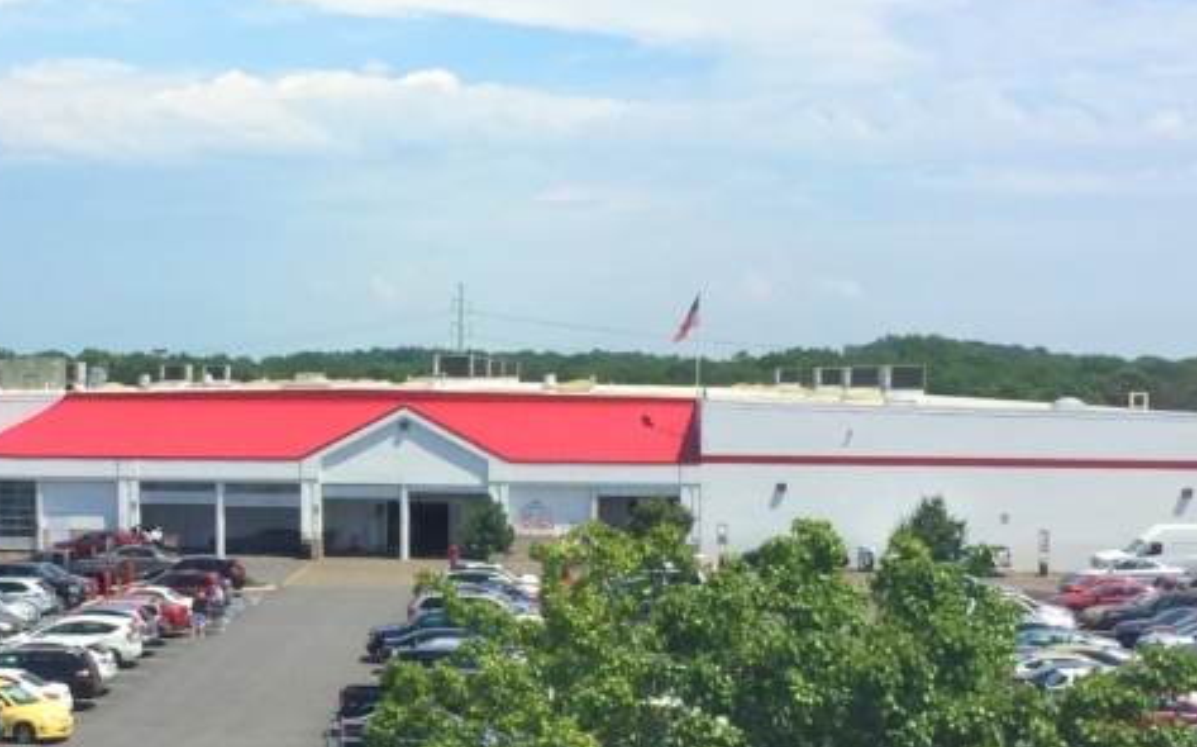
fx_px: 2184
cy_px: 510
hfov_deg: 30.0
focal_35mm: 67
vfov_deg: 19.3
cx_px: 253
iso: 32
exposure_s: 1/3300
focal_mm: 4.15
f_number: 2.2
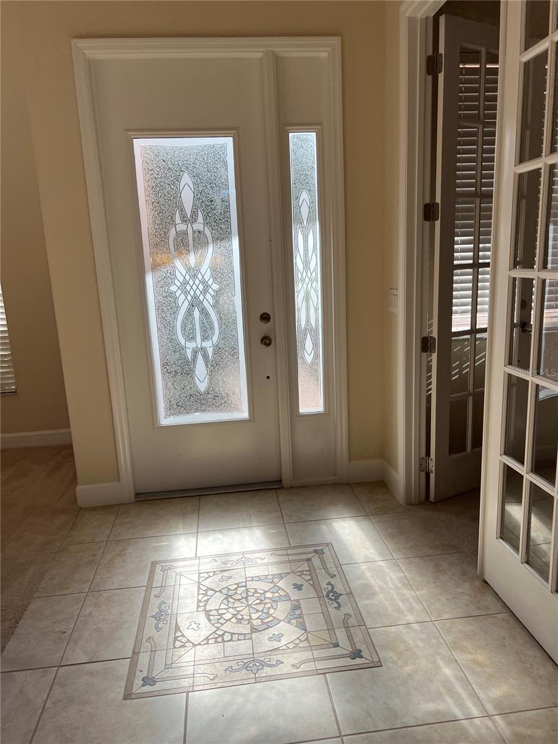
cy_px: 372
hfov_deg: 53.1
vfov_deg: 67.3
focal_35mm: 26
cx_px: 279
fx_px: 559
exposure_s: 1/1238
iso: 50
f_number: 1.5
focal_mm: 5.7
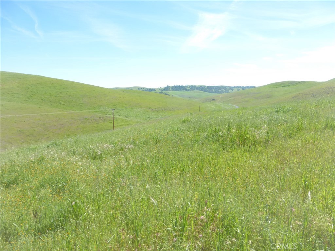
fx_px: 232
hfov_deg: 71.6
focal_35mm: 24
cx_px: 168
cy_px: 126
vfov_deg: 56.8
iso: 100
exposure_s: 1/400
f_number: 4
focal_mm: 4.3
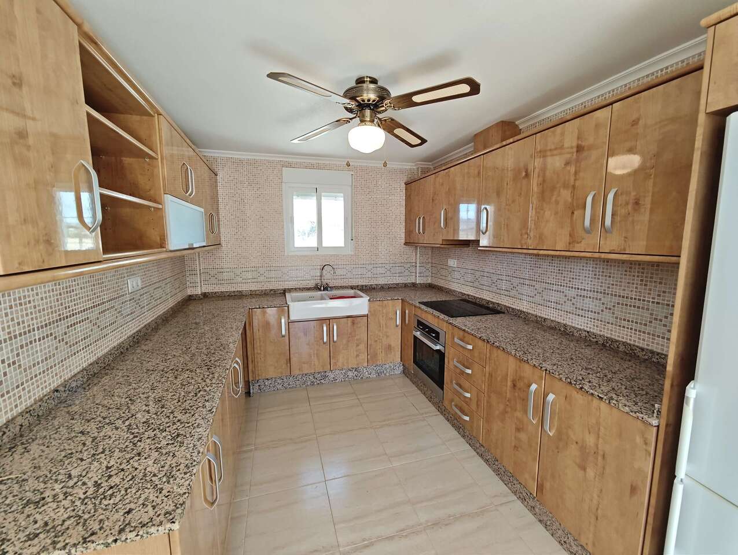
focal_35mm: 14
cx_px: 369
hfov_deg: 102.0
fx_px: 299
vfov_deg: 85.8
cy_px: 278
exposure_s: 1/116
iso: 200
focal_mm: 2.16
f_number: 2.2
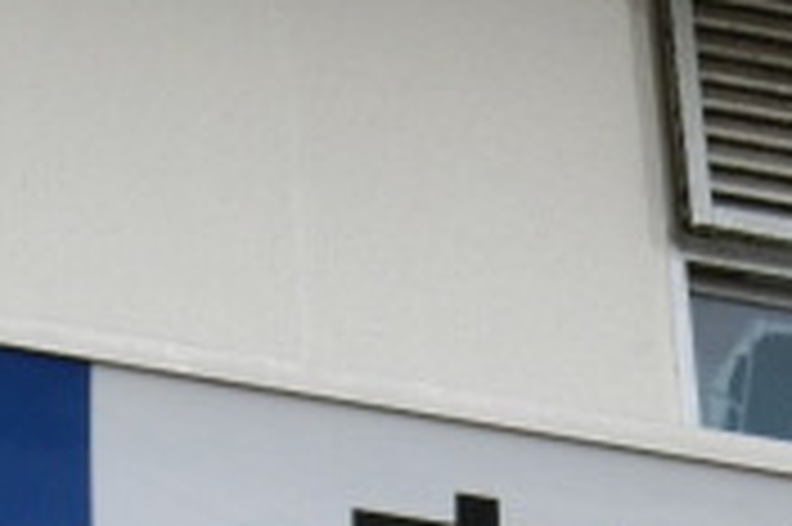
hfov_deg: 3.8
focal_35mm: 541
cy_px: 809
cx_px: 454
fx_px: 11891
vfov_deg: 2.5
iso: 400
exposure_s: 1/160
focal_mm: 25.5
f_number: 5.8
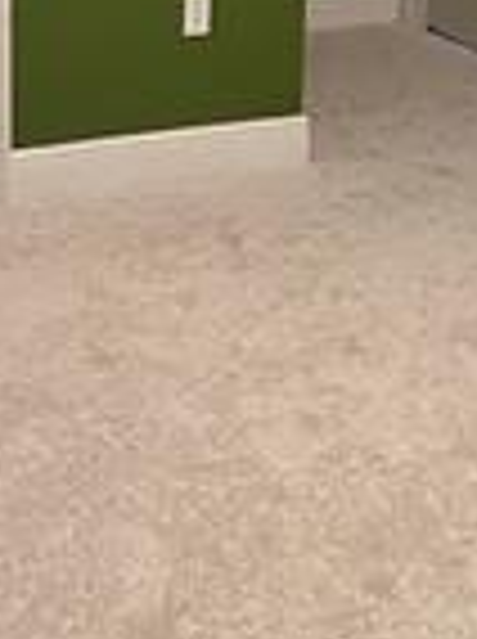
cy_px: -54
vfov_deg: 21.2
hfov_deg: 16.7
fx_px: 1622
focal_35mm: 88
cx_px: 158
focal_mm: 5.1
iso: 640
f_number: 1.6
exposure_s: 1/40
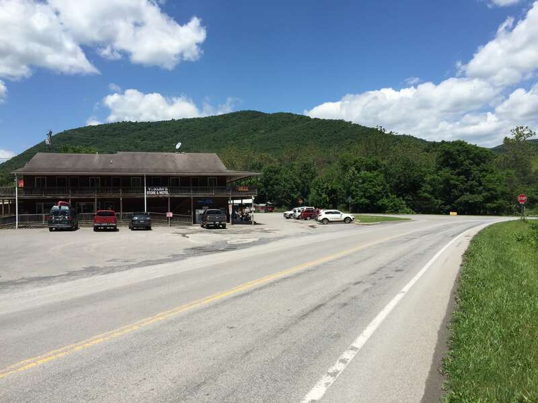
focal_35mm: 29
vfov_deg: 48.2
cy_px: 202
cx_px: 269
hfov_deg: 61.7
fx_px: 451
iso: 32
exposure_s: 1/2475
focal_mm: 4.15
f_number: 2.2
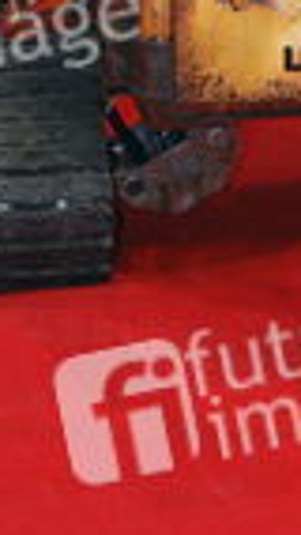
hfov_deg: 4.4
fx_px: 3883
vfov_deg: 7.8
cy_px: -170
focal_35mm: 274
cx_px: 357
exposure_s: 1/160
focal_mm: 62
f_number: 4
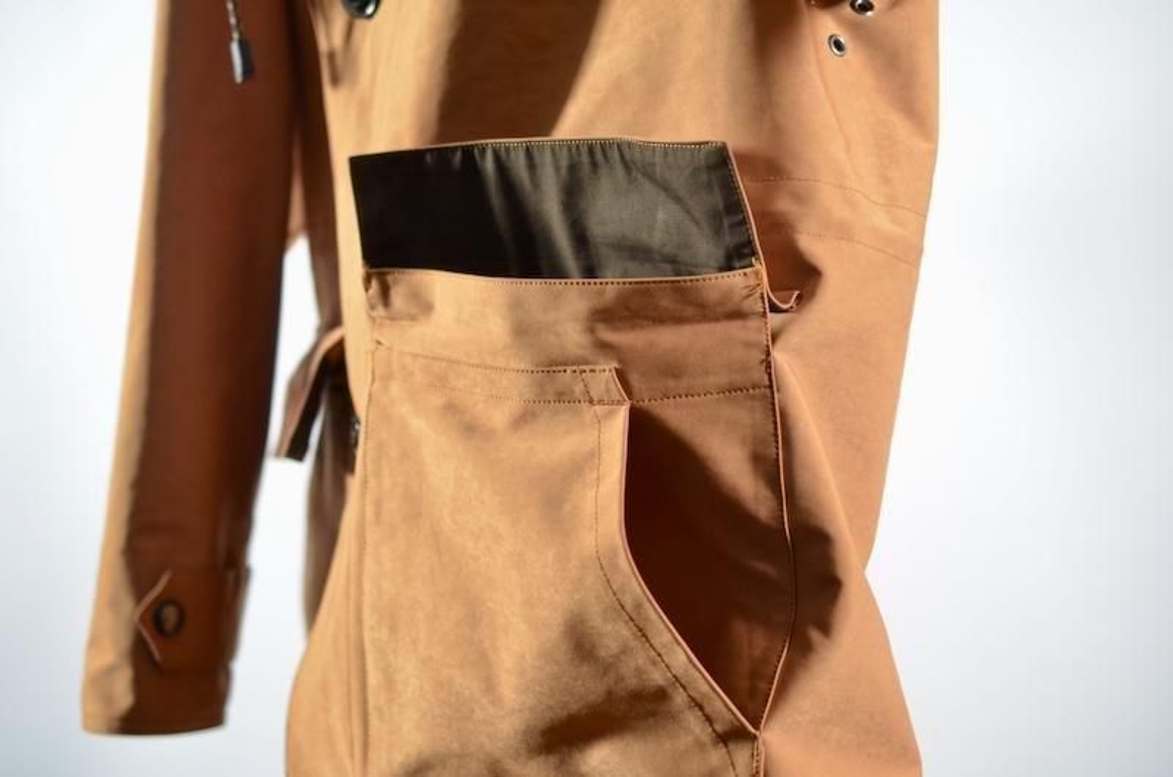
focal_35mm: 60
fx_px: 1951
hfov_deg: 33.5
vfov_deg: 22.5
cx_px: 586
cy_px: 388
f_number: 3.2
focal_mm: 40
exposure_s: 1/40
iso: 800
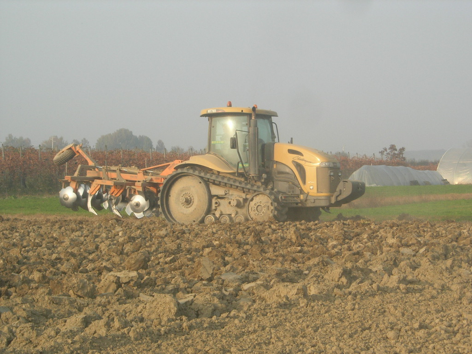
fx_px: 1541
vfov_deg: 13.1
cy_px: 177
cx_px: 236
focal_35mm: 113
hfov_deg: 17.4
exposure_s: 1/142
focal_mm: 23.4
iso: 87
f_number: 8.2
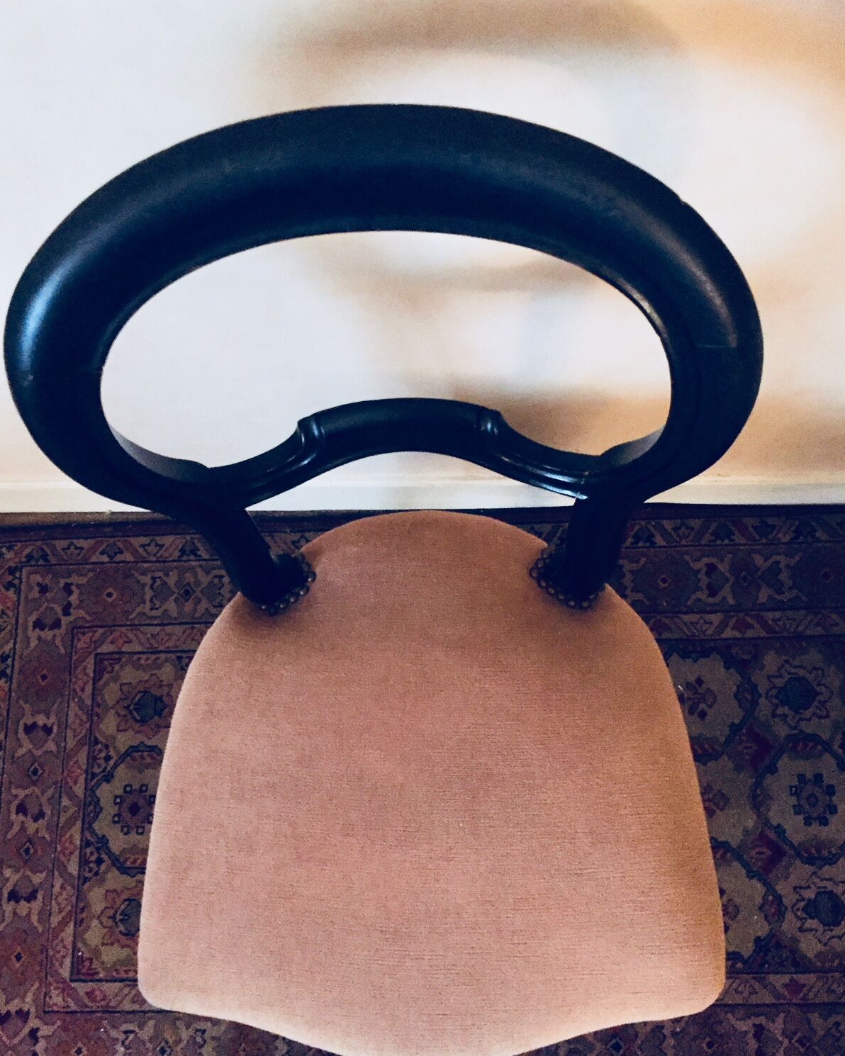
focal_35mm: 31
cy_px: 542
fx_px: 969
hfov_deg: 47.1
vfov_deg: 57.2
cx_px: 423
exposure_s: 1/17
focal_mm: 4.15
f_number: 2.2
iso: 640
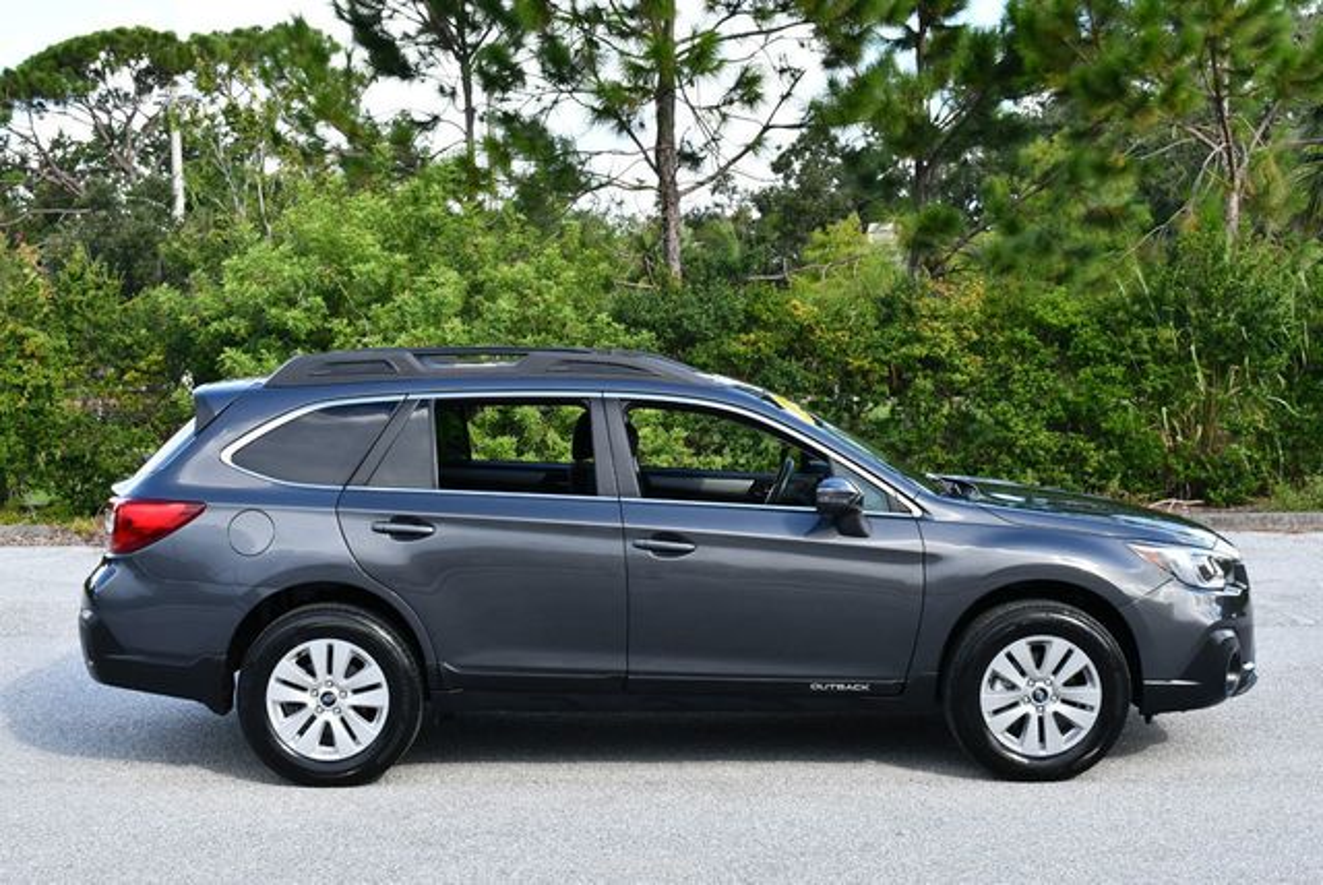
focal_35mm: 54
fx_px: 1986
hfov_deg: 36.8
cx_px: 662
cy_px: 442
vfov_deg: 25.1
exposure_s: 1/250
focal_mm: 27
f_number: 5.6
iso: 220
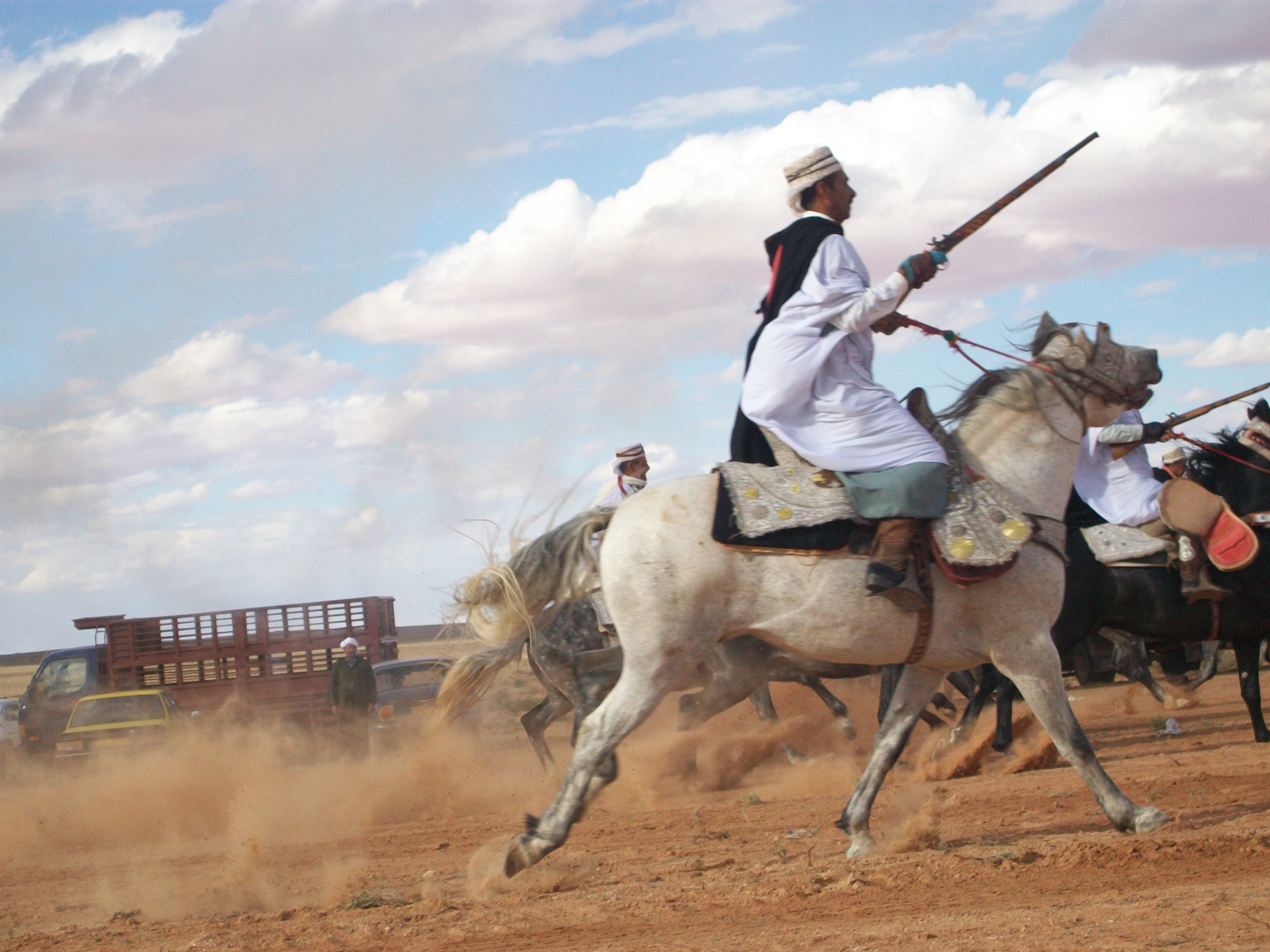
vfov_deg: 17.0
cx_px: 635
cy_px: 476
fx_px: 3192
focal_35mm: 87
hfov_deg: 22.5
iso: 64
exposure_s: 1/500
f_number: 4.3
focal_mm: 14.3
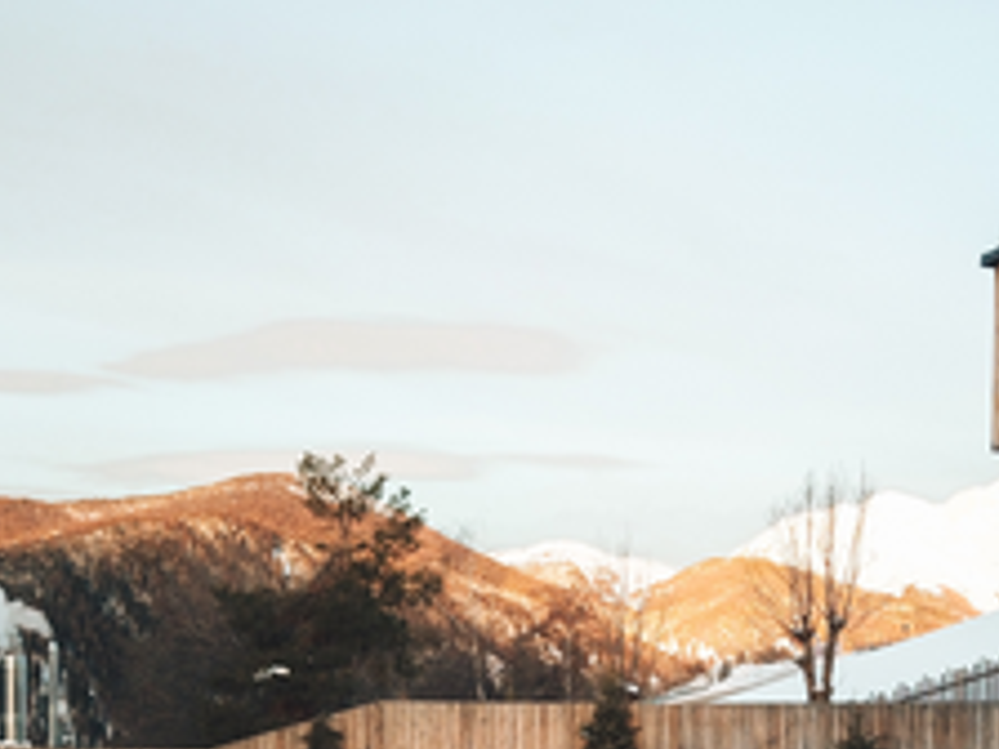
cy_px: 702
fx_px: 1674
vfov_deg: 24.4
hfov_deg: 32.8
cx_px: 696
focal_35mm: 58
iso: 101
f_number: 2.2
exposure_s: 1/100
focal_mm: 4.73
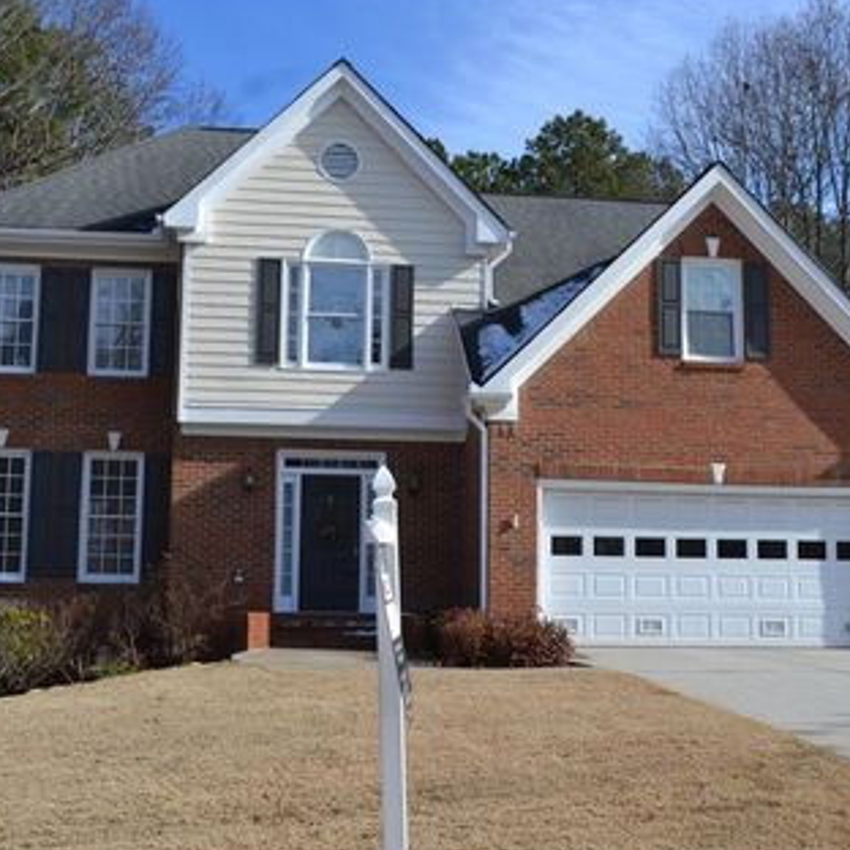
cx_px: 428
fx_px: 1250
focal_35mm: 45
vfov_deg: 37.6
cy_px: 426
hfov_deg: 37.6
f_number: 7.1
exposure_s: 1/200
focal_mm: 22
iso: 100
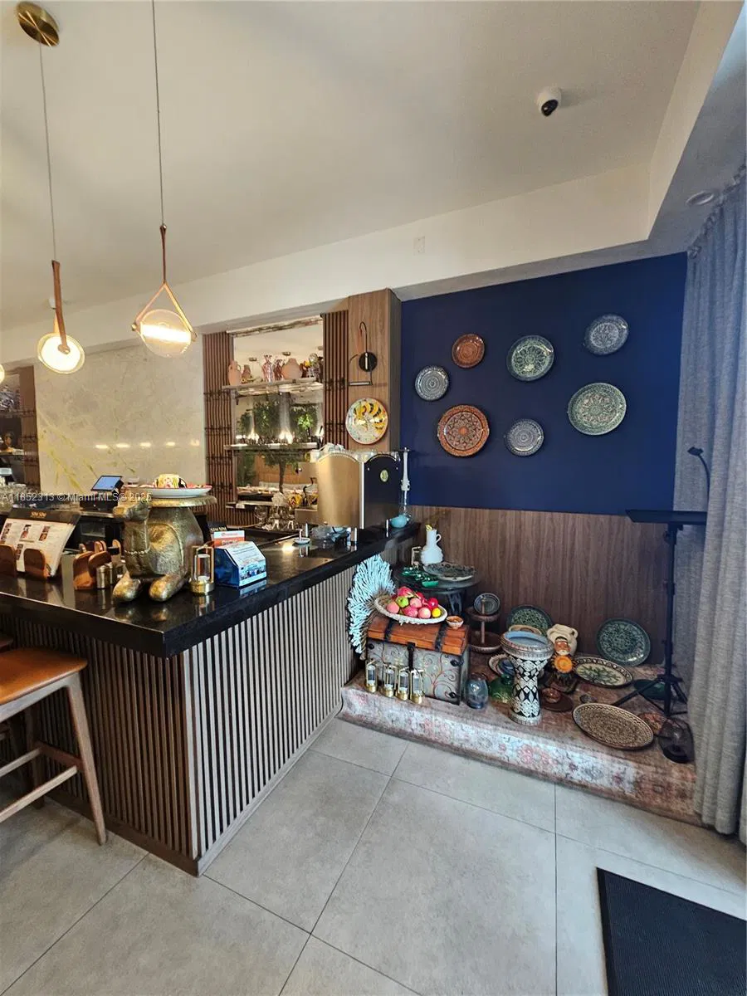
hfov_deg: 89.9
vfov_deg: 106.2
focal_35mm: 13
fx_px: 374
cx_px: 374
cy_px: 498
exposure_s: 1/30
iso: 400
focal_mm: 2.2
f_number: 2.2
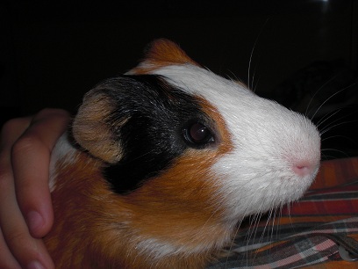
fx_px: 527
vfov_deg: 28.6
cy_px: 134
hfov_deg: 37.5
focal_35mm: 51
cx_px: 179
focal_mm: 8.44
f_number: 6.4
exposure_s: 1/60
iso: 64
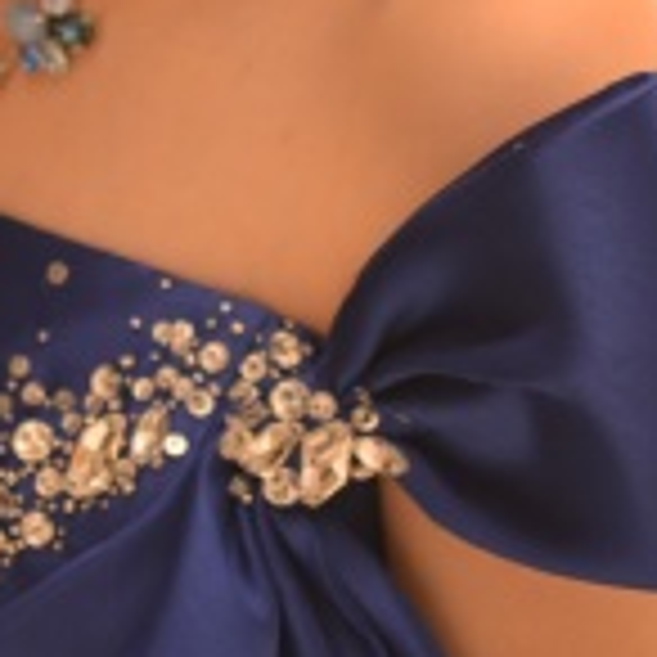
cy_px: -428
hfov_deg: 7.5
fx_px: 5003
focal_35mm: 233
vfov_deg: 7.3
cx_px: 108
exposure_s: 1/20
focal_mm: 50
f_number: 2.8
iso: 125
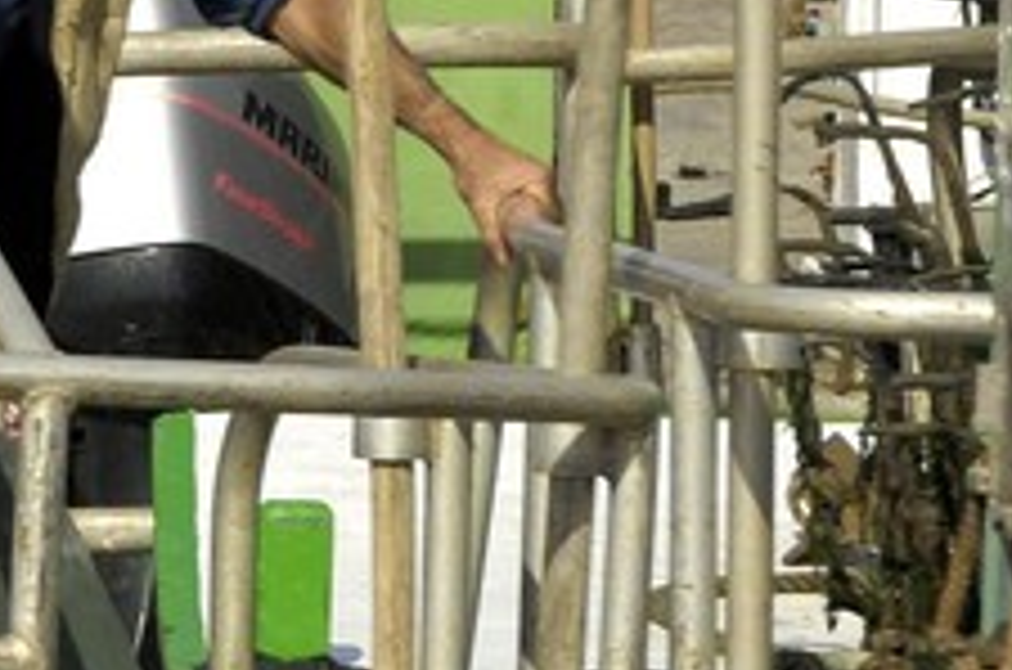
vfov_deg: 0.9
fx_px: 40466
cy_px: -27
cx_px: -2577
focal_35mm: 1443
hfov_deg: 1.4
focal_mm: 135
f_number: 7.1
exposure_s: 1/400
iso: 100
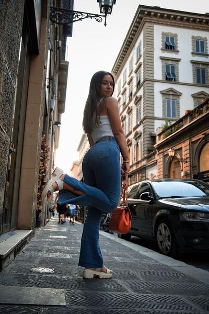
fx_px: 279
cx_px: 104
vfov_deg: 58.7
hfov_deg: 41.1
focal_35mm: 32
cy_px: 157
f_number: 4
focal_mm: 32
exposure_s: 1/125
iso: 200
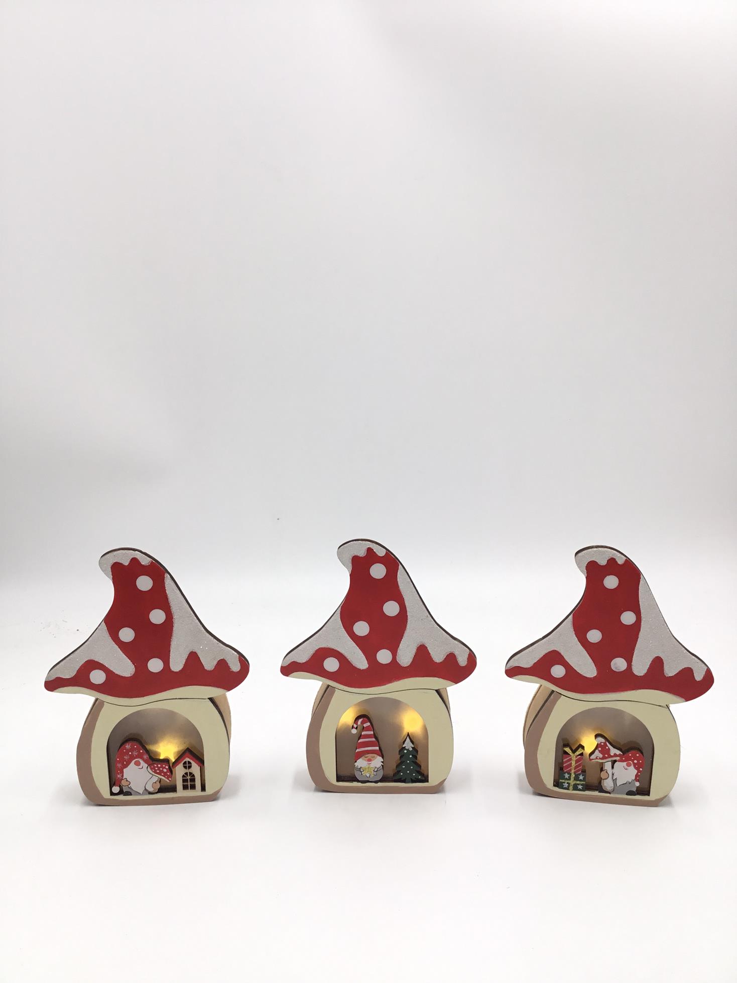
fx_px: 880
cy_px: 492
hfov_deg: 45.4
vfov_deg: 58.4
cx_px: 368
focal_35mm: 31
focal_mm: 3.3
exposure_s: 1/185
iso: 25
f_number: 2.4
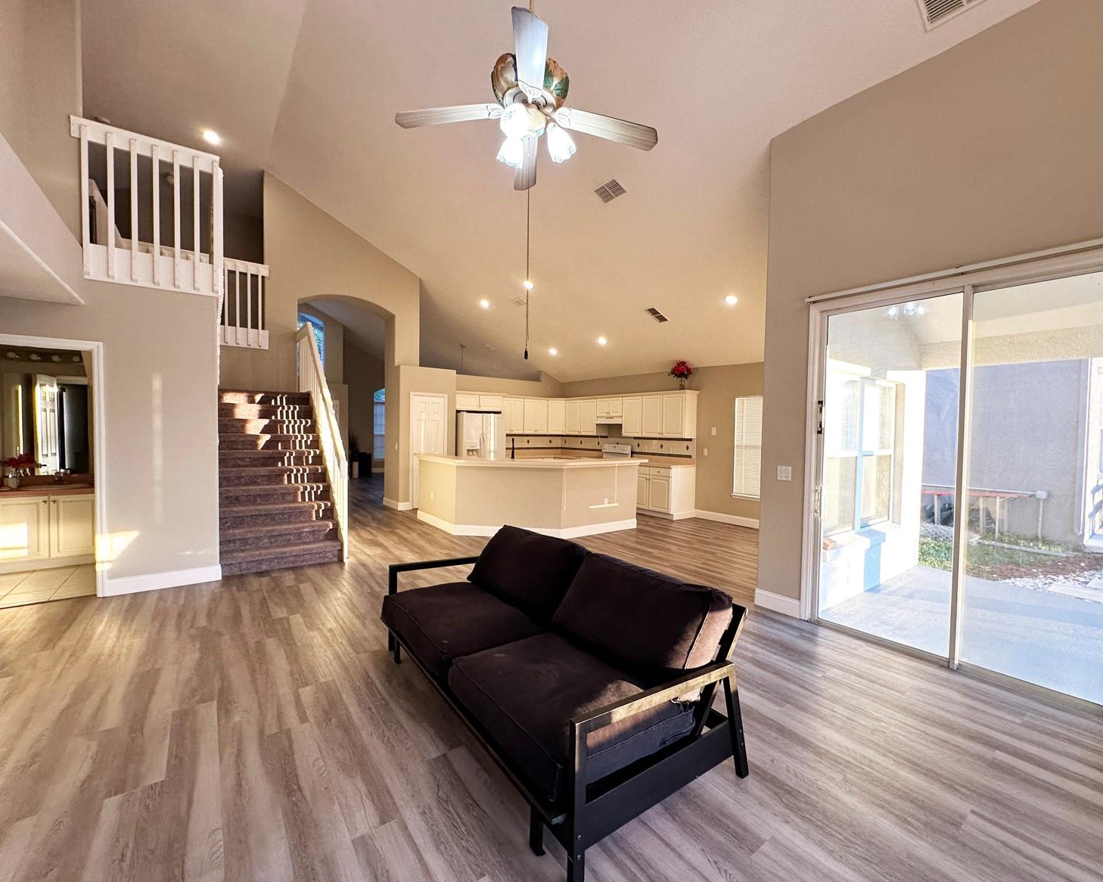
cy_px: 444
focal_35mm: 15
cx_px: 585
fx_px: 490
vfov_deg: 84.0
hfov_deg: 96.7
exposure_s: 1/120
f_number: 2.2
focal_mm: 2.22
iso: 160
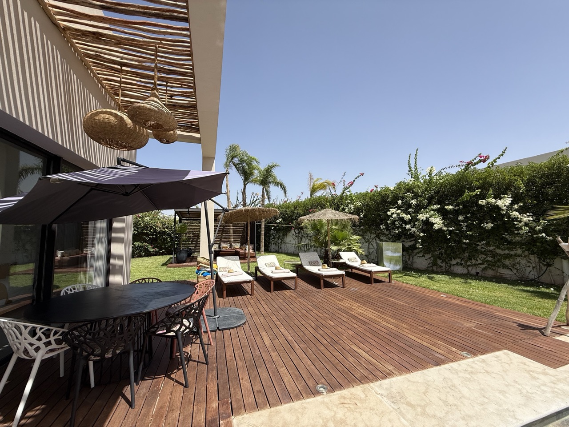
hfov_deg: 102.1
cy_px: 214
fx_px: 230
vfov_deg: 85.7
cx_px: 284
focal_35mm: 14
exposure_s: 1/2024
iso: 50
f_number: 2.2
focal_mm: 2.22
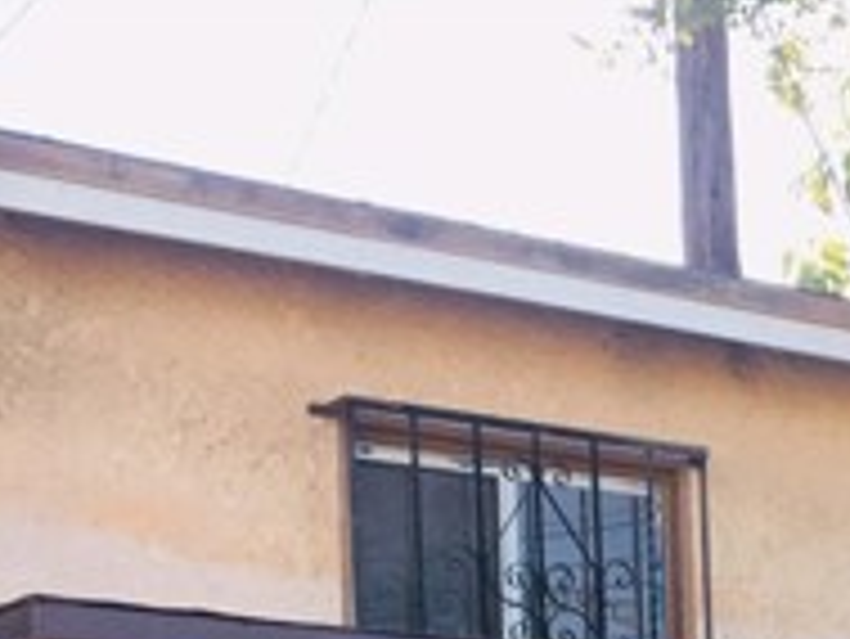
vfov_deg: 13.8
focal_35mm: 98
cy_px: 1066
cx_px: 1142
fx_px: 2408
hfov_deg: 18.5
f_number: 2.2
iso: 25
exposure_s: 1/255
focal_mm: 4.15
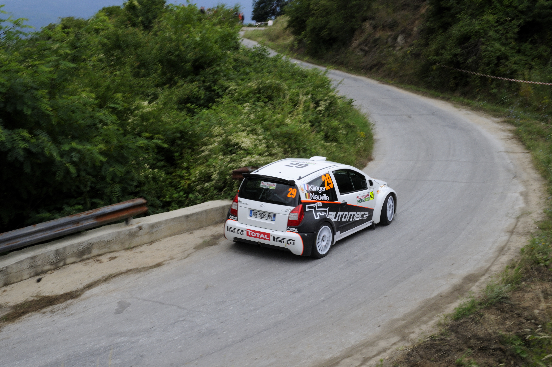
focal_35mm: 48
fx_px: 735
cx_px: 276
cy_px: 184
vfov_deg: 28.0
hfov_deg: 41.2
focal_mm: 32
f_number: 16
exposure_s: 1/160
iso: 400
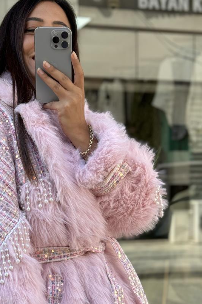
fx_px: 698
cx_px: 69
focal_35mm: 83
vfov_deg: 24.3
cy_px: 209
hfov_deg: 16.4
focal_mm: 6.76
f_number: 1.78
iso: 64
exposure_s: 1/394
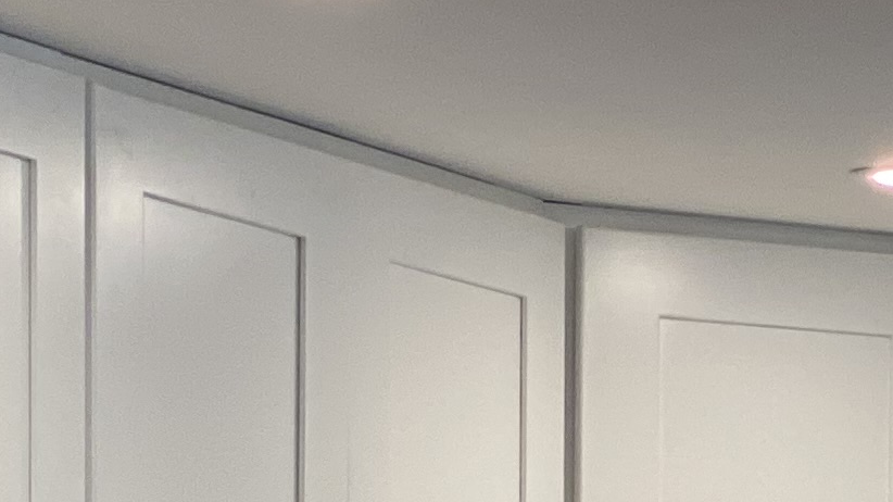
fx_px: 6581
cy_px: 1615
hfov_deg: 7.6
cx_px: 1434
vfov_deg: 4.2
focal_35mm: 278
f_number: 2
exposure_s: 1/120
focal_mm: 6
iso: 100
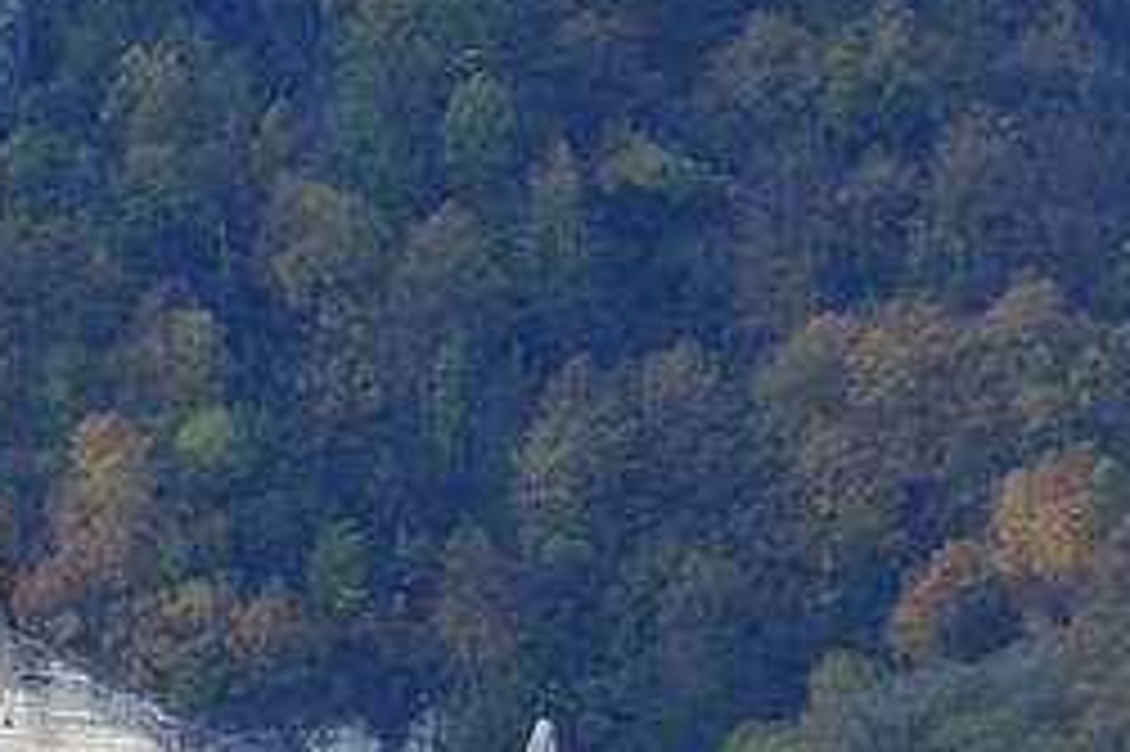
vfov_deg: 2.1
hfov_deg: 3.1
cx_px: -1787
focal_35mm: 651
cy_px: 1144
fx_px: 20420
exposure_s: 1/800
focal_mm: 102
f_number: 5.6
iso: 400
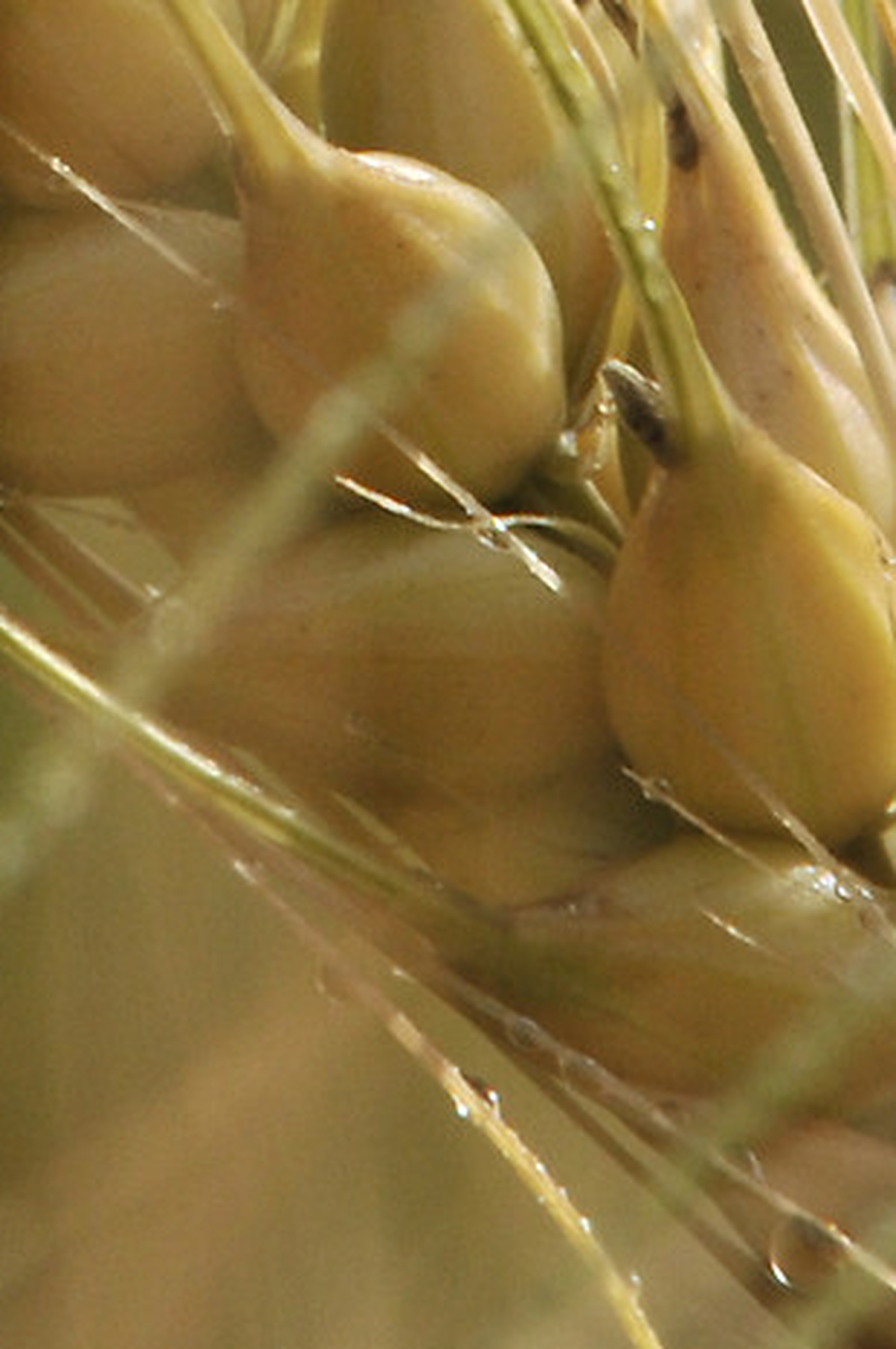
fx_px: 57954
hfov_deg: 0.9
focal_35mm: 1549
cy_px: -1346
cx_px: -423
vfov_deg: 1.3
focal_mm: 200
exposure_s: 1/250
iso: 320
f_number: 16
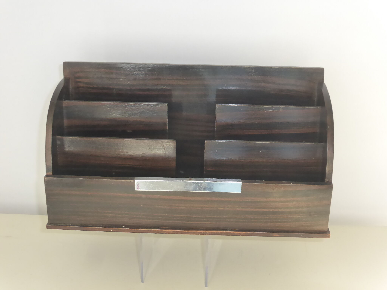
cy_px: 145
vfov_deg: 27.0
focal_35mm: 54
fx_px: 604
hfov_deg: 35.5
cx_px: 194
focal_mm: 9.7
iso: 250
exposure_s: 1/60
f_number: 4.6
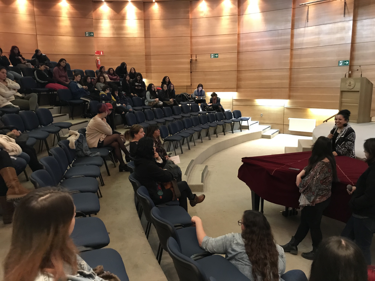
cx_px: 188
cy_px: 140
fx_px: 303
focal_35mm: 28
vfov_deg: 49.7
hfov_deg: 63.4
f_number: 1.8
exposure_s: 1/6
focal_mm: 3.99
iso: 100
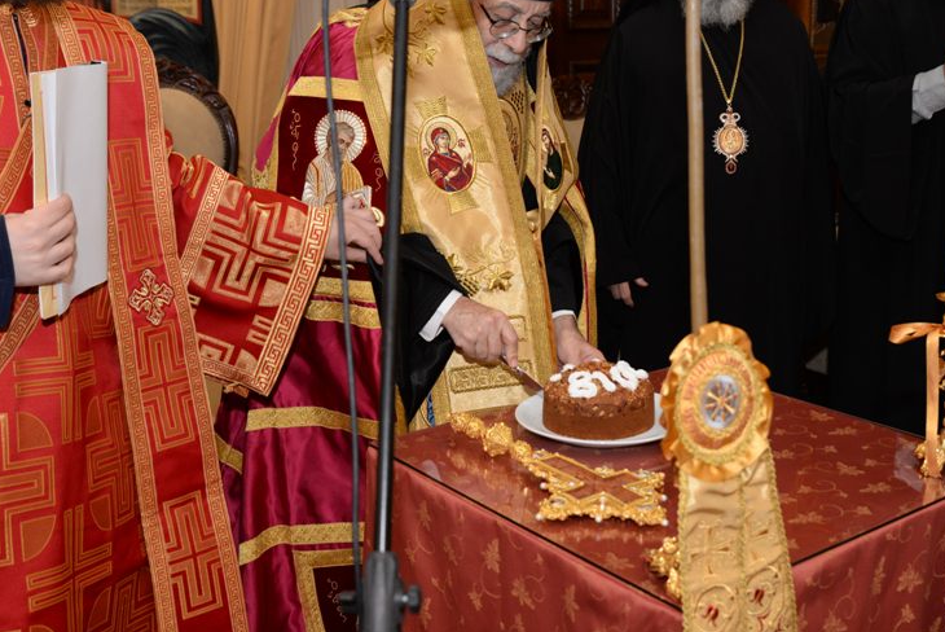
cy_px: 262
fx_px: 1208
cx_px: 539
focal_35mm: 46
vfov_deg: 29.2
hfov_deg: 42.6
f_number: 5
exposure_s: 1/100
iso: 1000
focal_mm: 35
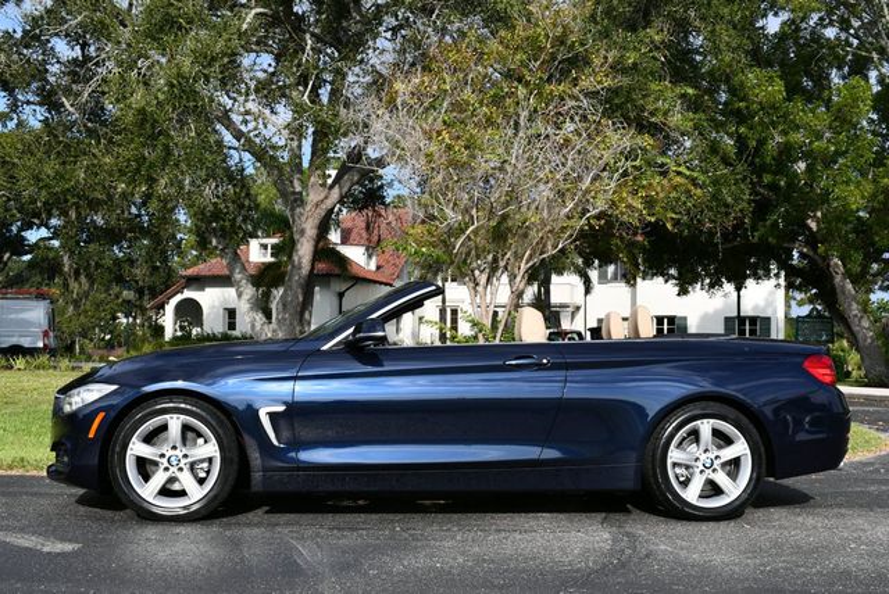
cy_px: 297
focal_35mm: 44
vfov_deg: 30.6
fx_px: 1088
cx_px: 444
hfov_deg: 44.5
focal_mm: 22
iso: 100
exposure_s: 1/320
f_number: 9
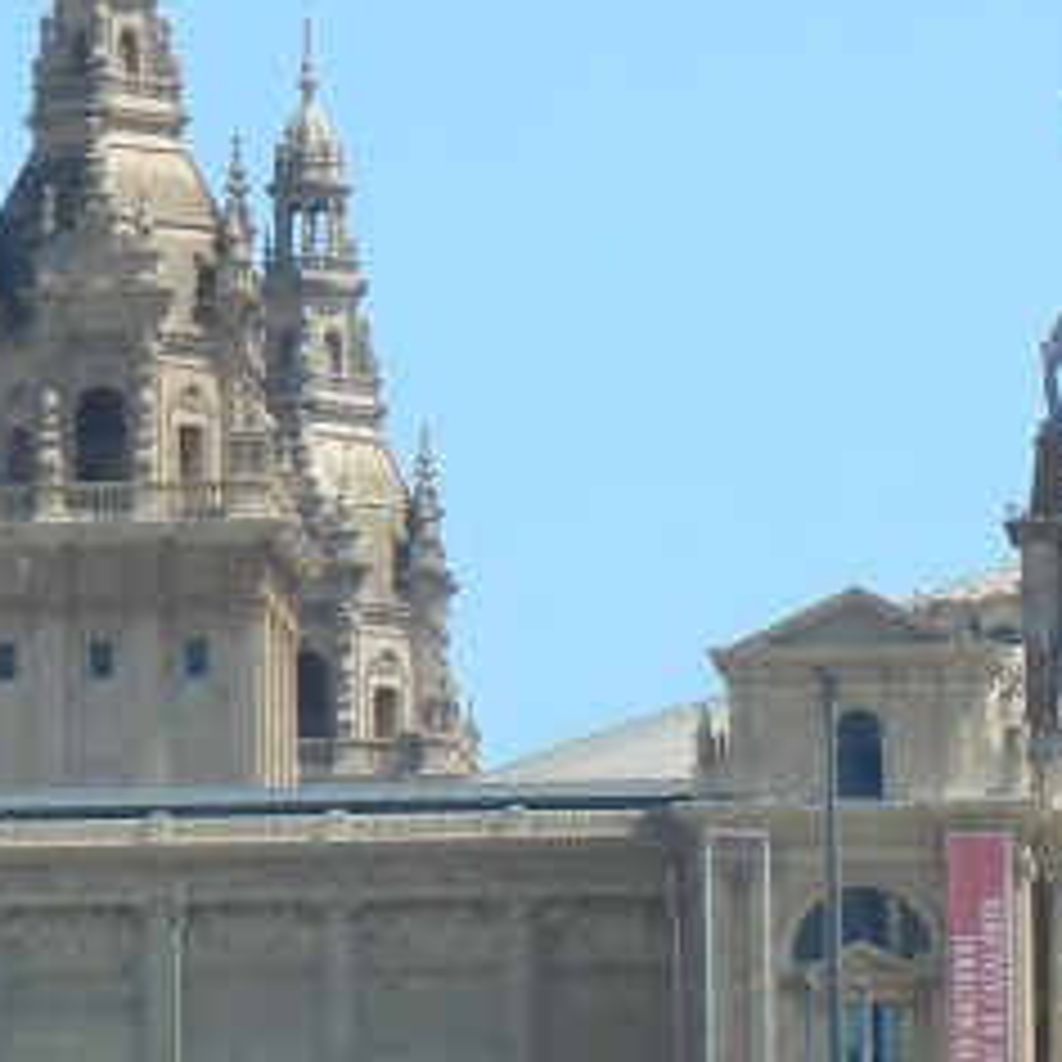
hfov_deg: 3.0
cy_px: 1242
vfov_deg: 3.0
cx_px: 1166
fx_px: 20236
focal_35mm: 583
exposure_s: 1/580
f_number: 4.6
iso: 160
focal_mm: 27.4
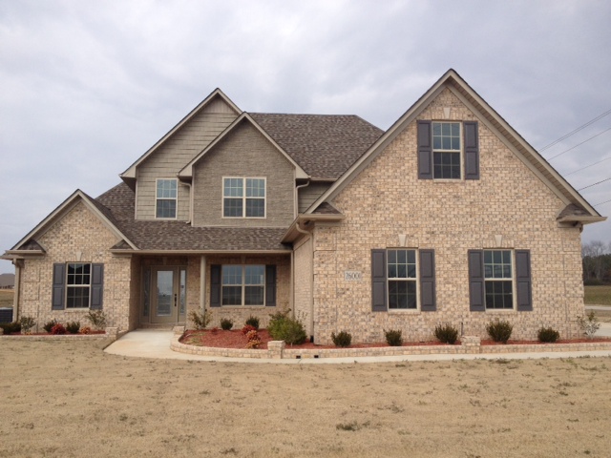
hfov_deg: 52.6
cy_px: 229
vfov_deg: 40.7
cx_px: 306
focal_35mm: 35
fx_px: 618
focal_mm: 4.28
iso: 50
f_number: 2.4
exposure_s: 1/1381
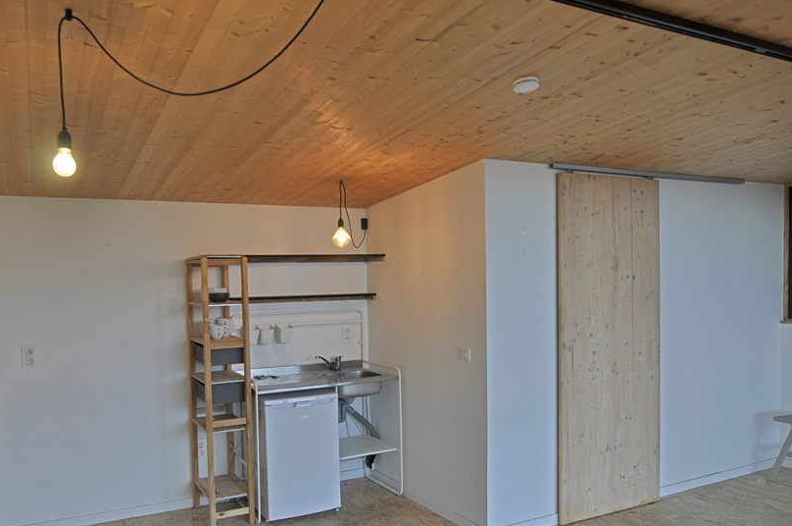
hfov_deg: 68.7
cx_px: 313
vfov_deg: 49.2
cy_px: 311
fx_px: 571
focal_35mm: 26
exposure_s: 1/60
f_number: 4
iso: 200
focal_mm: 14
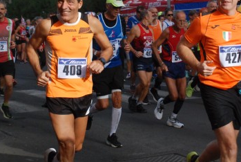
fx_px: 657
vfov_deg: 14.0
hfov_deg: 20.7
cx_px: 155
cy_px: 38
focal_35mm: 98
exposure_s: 1/1600
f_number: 6.3
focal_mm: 38
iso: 1000
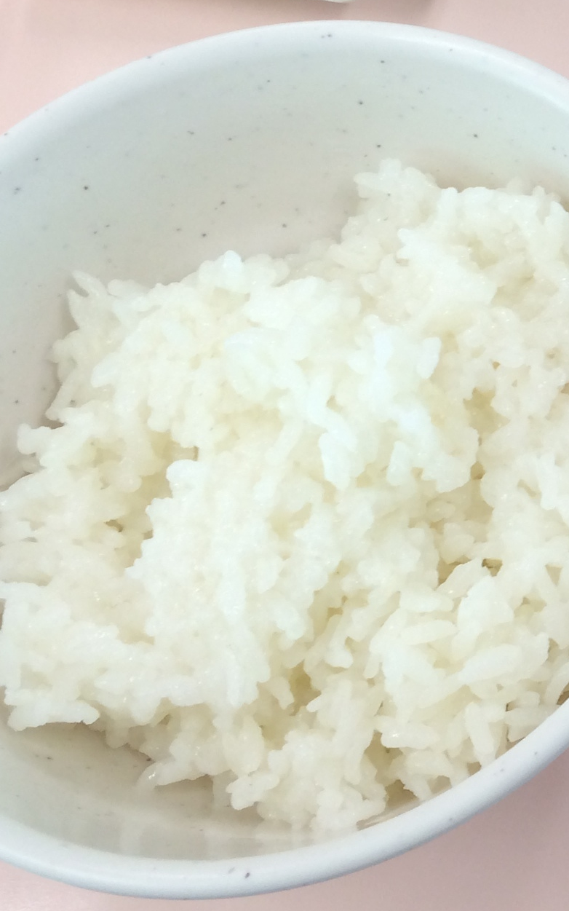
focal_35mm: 83
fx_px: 2059
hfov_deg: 14.0
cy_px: 266
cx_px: 1019
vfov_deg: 24.7
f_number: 2.2
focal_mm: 4.12
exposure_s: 1/60
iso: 50
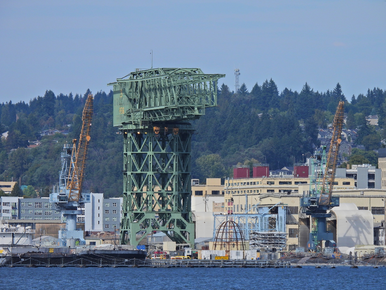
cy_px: 145
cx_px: 193
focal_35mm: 550
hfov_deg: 3.6
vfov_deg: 2.7
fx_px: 6133
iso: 100
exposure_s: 1/1000
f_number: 5
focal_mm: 98.1
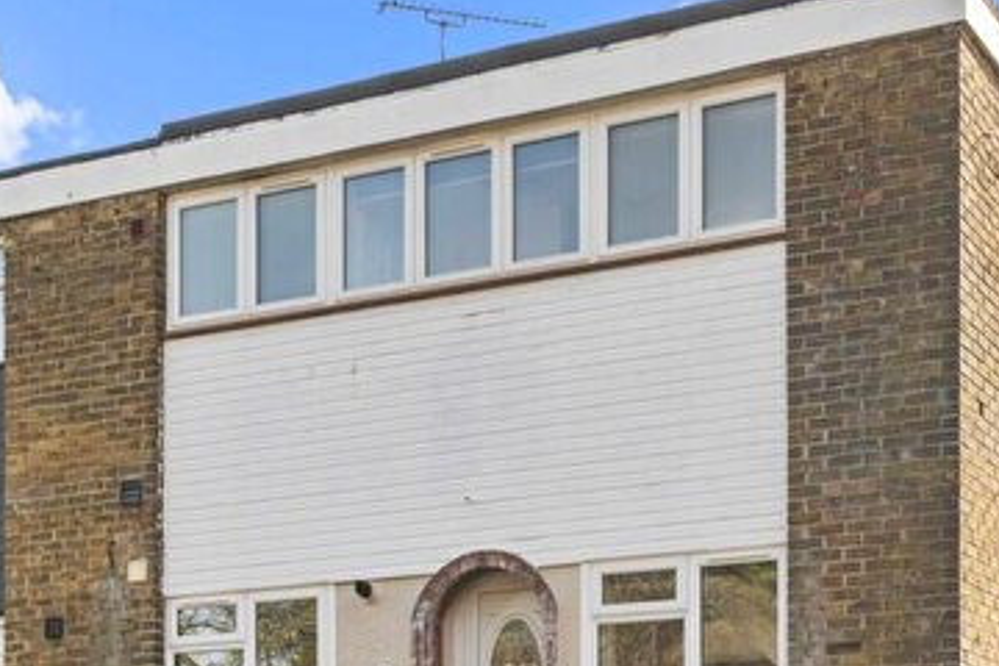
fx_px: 1887
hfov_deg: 29.5
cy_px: 481
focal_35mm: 68
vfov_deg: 19.9
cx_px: 655
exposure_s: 1/320
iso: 320
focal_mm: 35
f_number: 8
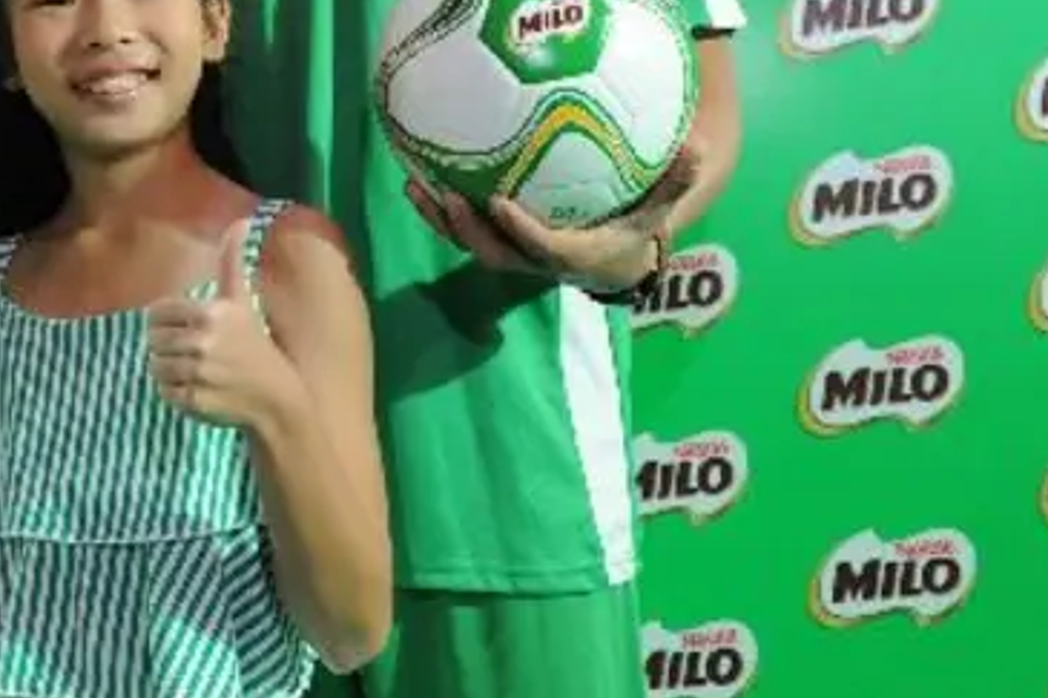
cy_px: 43
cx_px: 86
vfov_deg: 21.3
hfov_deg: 30.8
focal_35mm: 62
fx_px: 1804
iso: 1600
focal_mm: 29
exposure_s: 1/160
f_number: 4.5
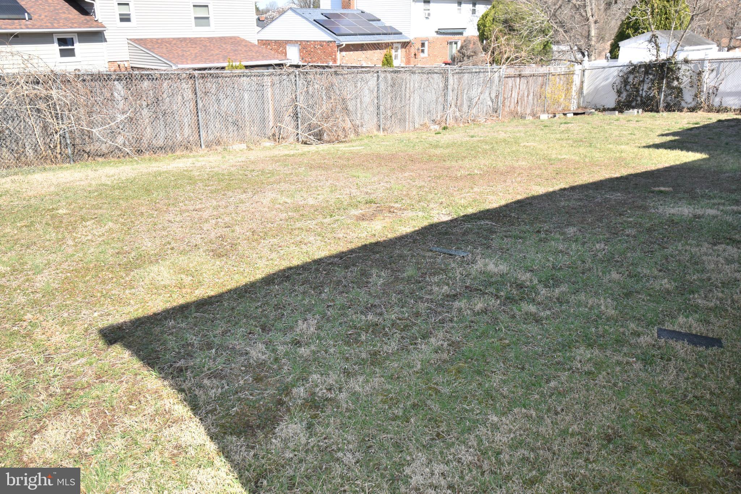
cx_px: 370
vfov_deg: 43.6
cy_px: 247
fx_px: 617
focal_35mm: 30
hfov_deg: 61.9
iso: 100
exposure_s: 1/200
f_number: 6.3
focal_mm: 20
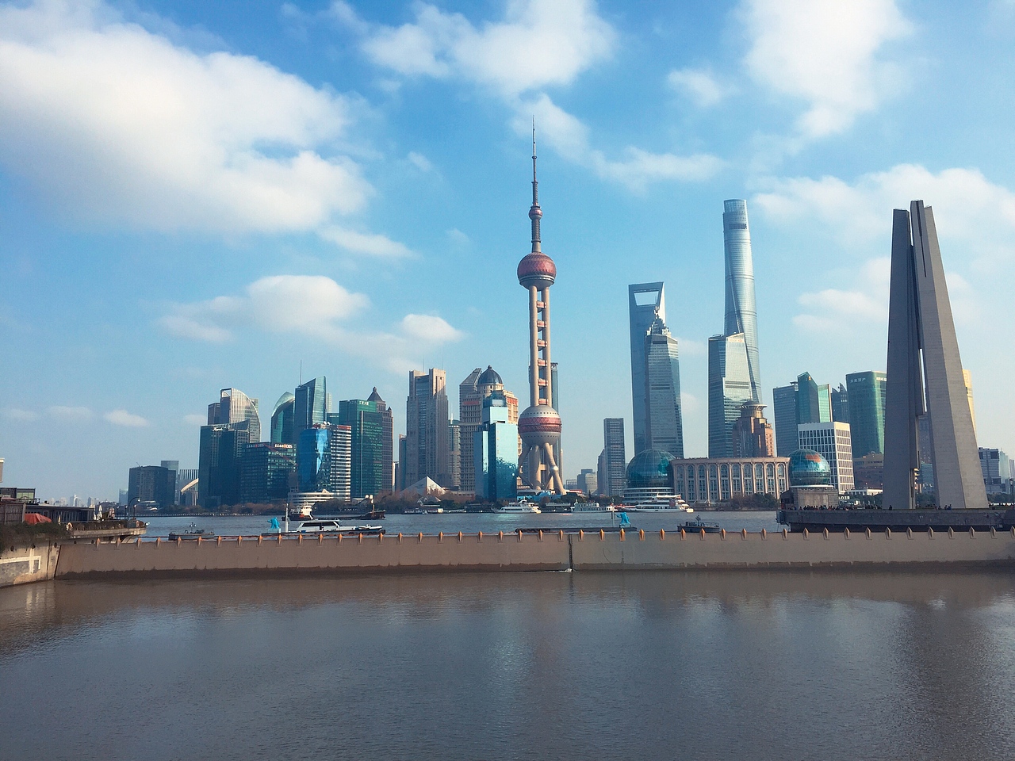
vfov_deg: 48.2
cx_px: 508
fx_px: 850
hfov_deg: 61.7
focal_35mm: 29
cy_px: 380
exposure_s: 1/1582
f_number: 2.2
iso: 32
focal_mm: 4.15
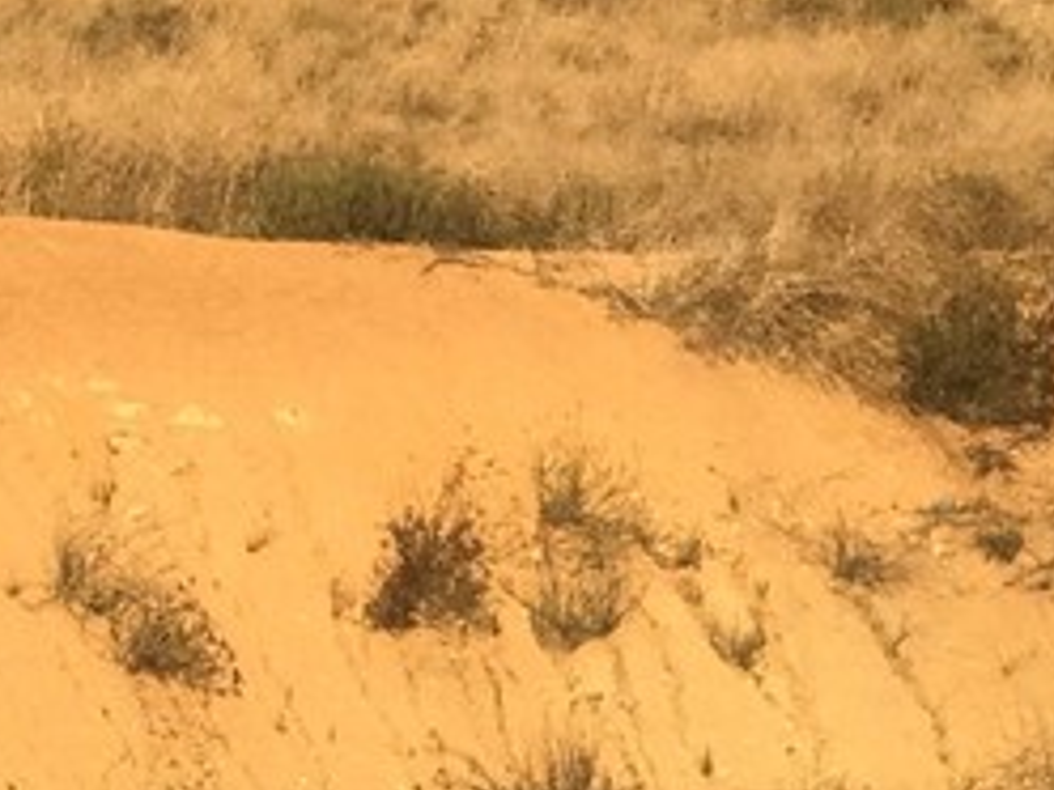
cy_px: -484
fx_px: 7155
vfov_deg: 6.2
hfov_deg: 8.4
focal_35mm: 235
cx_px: 0
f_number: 2.8
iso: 20
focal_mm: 6.6
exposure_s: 1/595
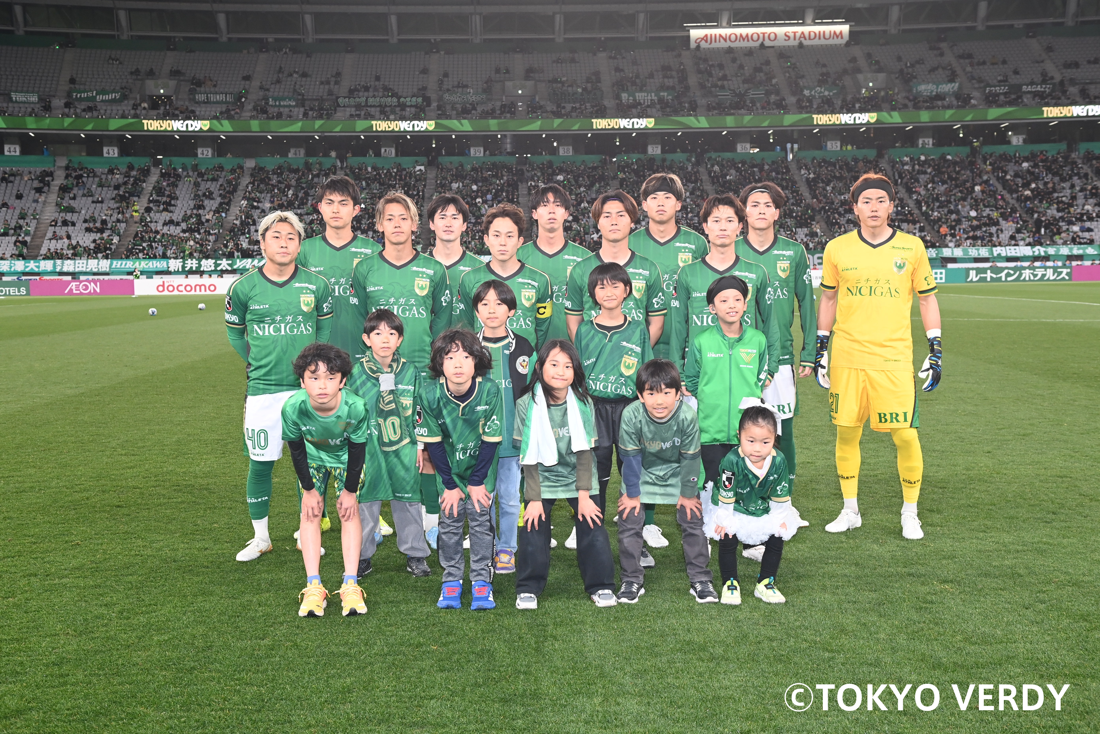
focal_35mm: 42
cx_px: 550
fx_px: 1283
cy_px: 367
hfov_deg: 46.4
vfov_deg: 31.9
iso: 2000
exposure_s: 1/250
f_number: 6.3
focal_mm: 42
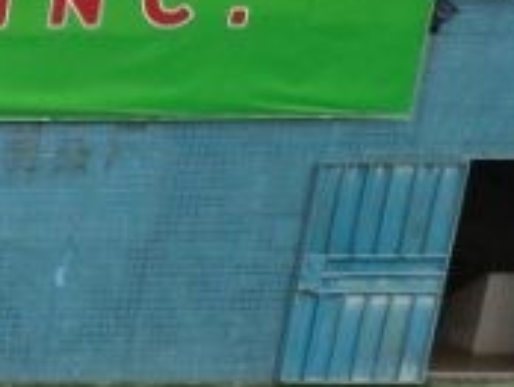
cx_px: -768
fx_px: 2097
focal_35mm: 141
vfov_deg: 10.0
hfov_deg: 11.3
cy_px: 688
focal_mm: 6.72
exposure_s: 1/1500
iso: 100
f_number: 1.7
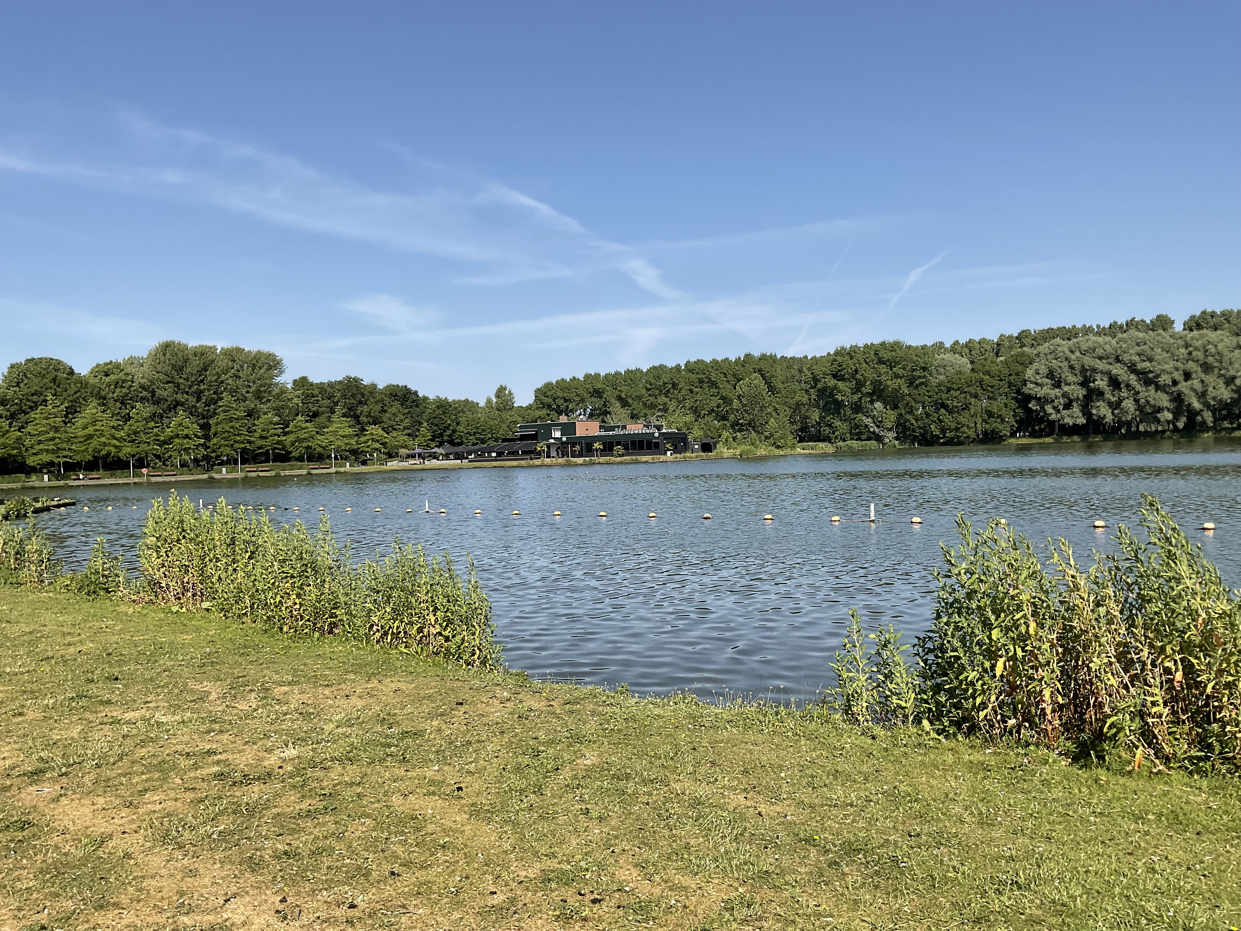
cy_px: 466
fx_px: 1040
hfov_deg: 61.7
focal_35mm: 29
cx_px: 620
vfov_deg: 48.2
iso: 16
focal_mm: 3
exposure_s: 1/2227
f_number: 1.8
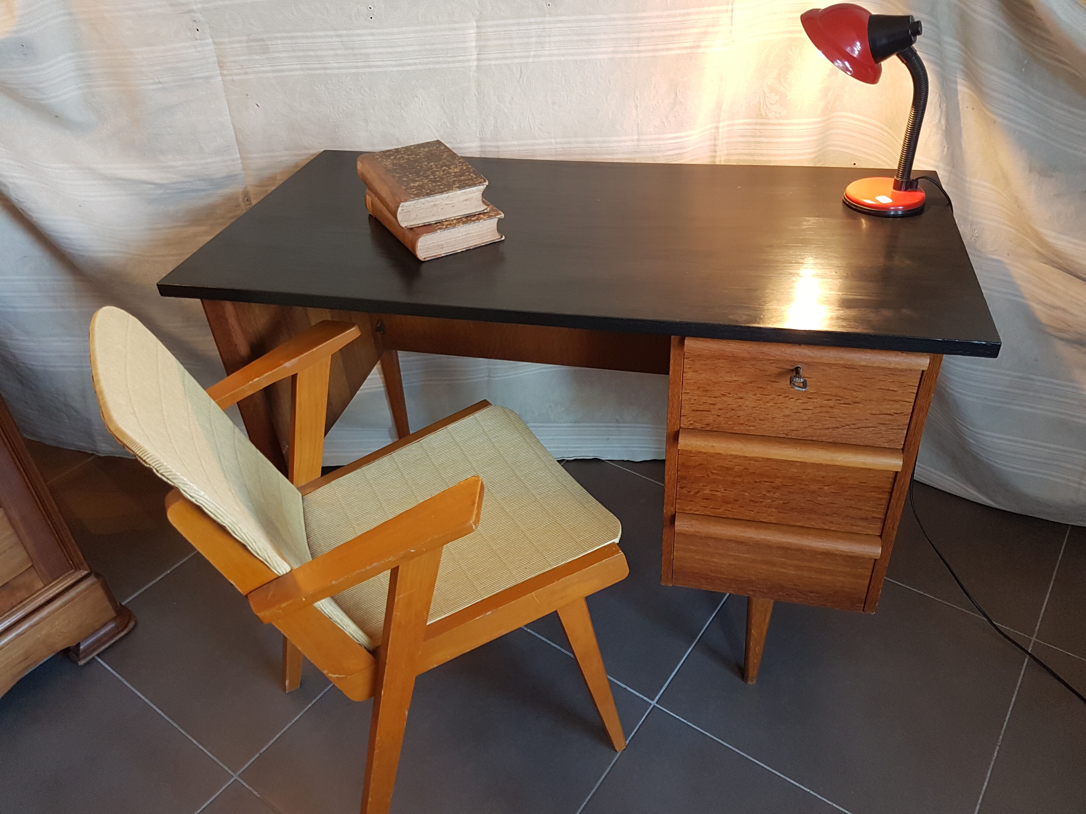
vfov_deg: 53.1
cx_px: 543
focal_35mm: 26
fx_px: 816
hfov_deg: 67.3
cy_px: 407
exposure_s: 1/50
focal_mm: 4.2
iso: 125
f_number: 1.7
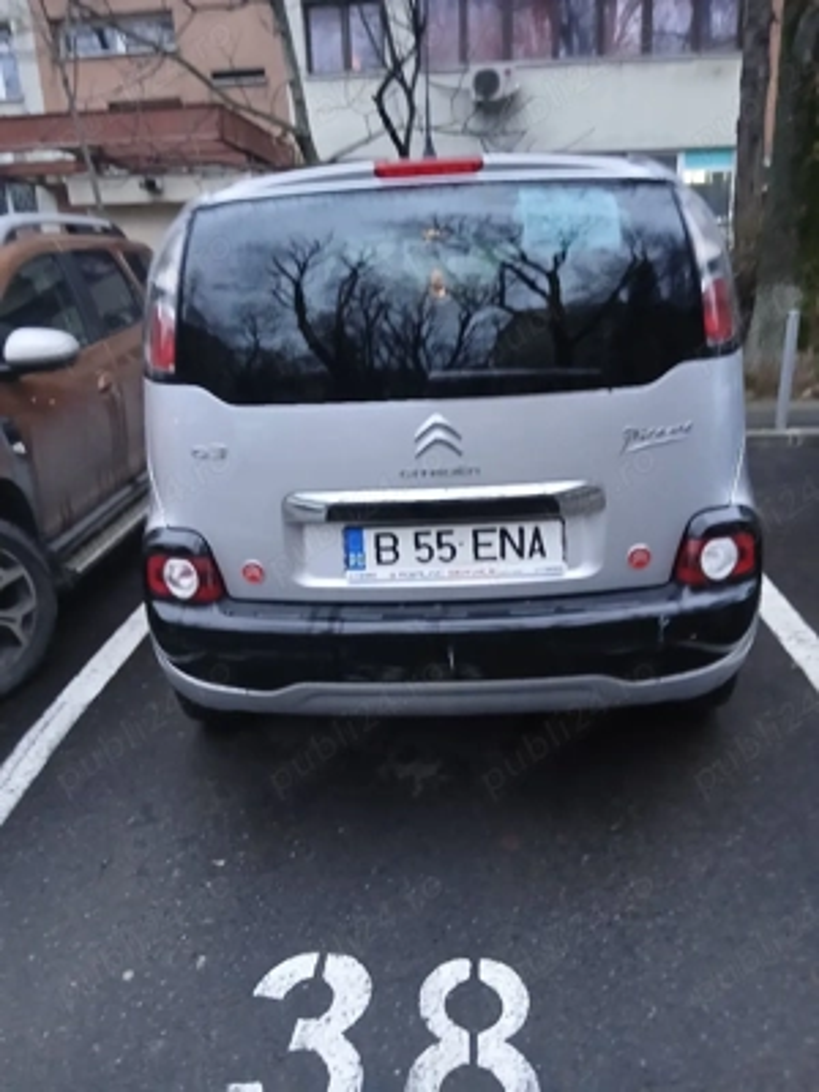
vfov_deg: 67.3
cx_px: 410
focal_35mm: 26
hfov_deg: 53.1
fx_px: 820
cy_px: 546
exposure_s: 1/20
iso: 640
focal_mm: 3.98
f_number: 1.8
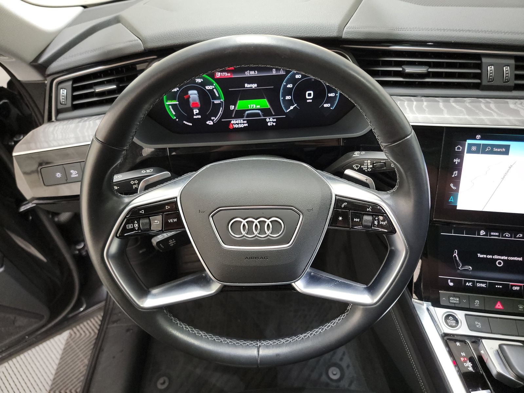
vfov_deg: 56.8
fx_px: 363
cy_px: 196
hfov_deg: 71.6
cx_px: 262
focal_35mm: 24
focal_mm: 6.7
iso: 979
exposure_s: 1/39
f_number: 1.8
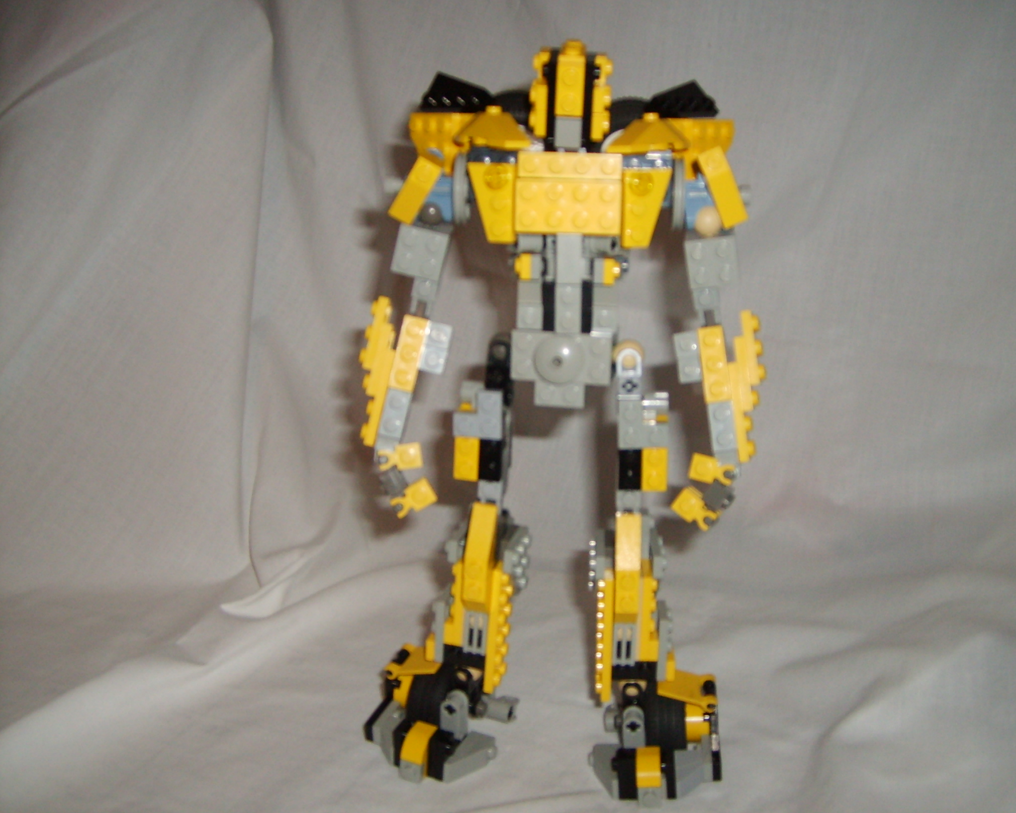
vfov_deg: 39.2
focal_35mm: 38
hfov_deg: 47.9
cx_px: 559
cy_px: 410
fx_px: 1143
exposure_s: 1/45
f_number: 2.8
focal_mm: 5.8
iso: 100
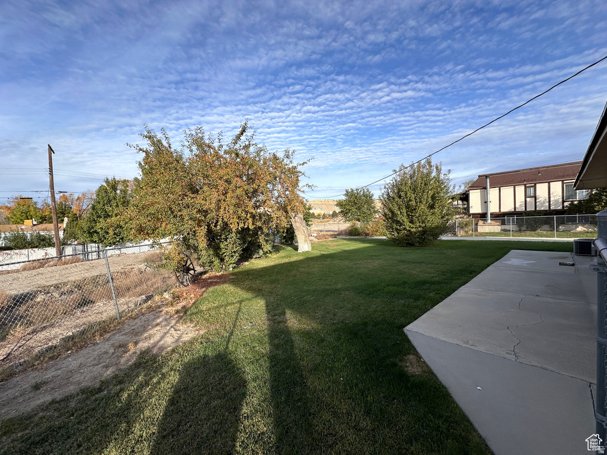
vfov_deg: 85.7
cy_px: 228
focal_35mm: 14
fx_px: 245
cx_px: 304
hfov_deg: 102.1
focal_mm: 2.22
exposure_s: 1/1092
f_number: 2.2
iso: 50
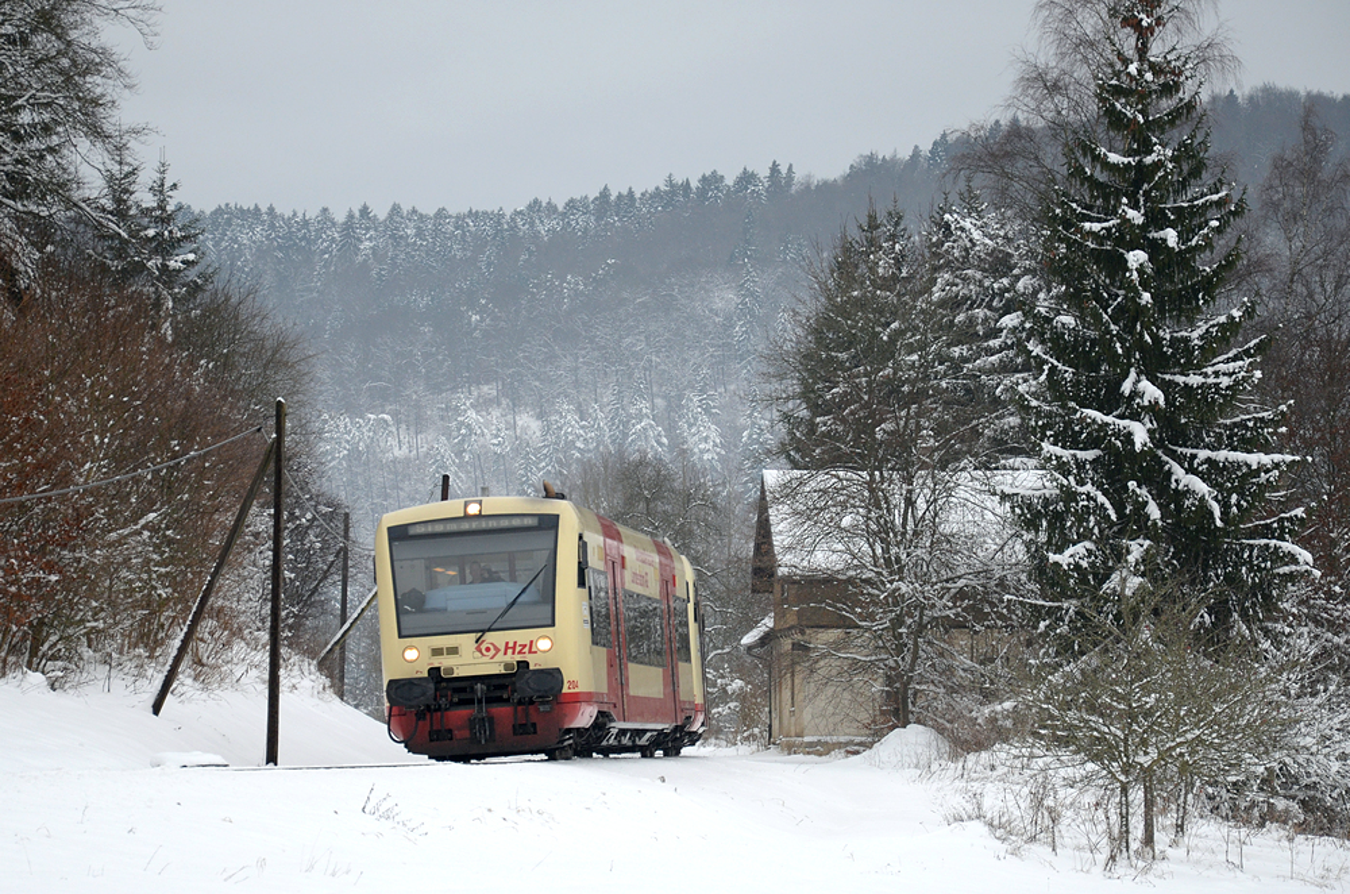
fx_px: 5163
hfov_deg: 14.9
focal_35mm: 138
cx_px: 675
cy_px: 447
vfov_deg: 9.9
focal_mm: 92
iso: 400
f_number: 5.6
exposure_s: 1/320
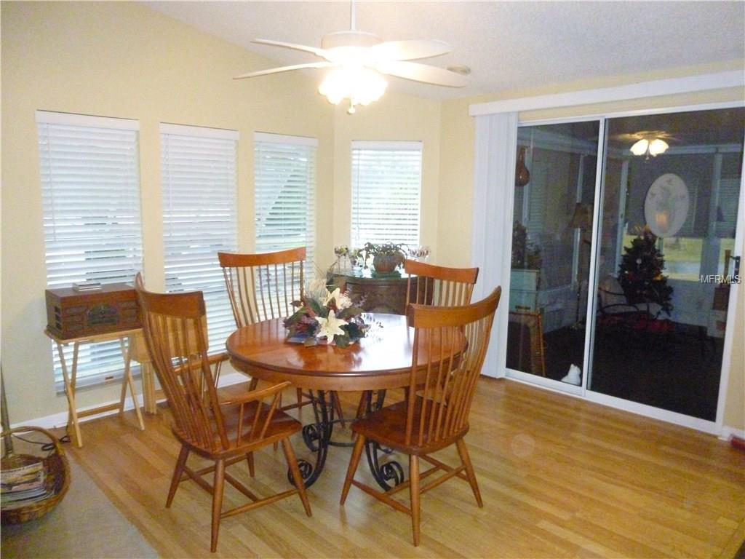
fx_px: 538
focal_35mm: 25
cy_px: 280
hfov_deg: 69.4
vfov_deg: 54.9
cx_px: 372
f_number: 3.1
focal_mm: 4.5
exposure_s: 1/60
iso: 1000
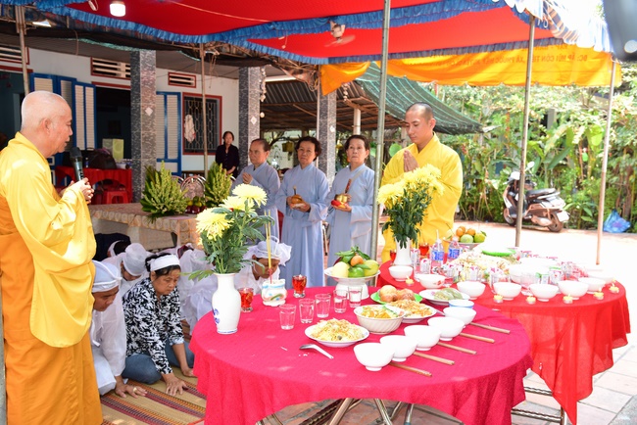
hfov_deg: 55.8
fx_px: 602
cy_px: 212
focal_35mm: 34
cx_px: 318
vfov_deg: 38.9
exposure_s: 1/60
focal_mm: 34
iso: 250
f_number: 5.6
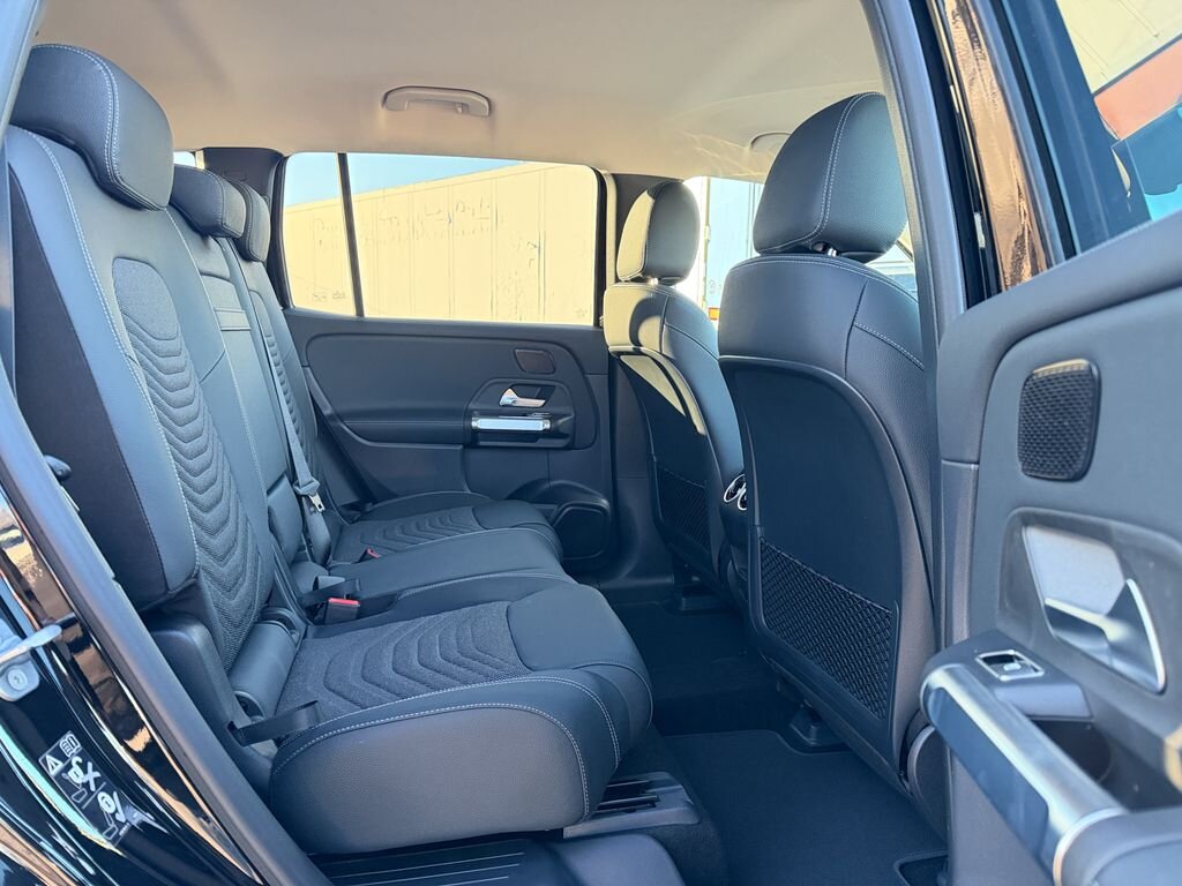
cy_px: 443
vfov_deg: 56.8
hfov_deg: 71.6
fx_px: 820
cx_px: 591
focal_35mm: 24
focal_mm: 6.76
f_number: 1.78
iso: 800
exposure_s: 1/60
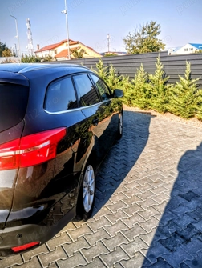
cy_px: 129
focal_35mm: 31
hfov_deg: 45.4
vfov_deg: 58.3
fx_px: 241
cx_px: 117
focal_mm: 4.75
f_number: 1.8
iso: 50
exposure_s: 1/914
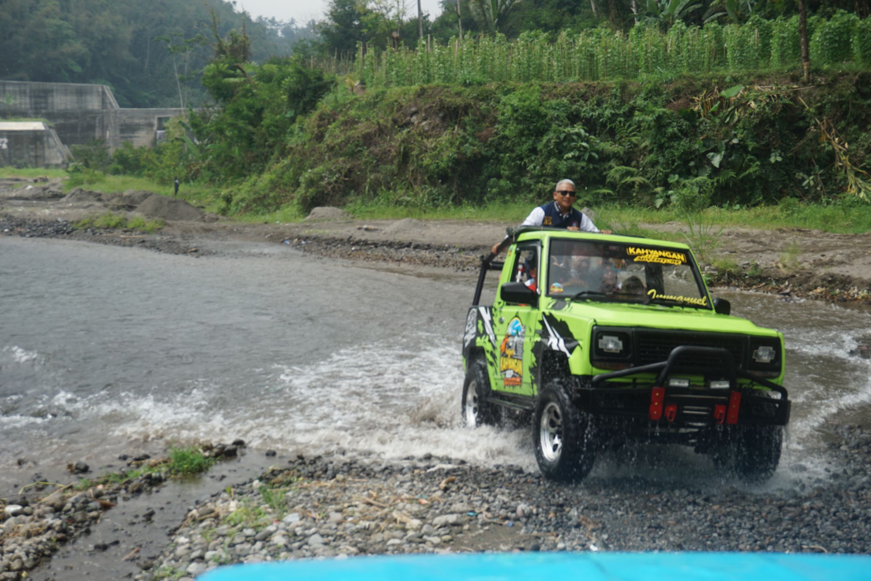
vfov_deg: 24.4
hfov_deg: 35.9
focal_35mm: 56
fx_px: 1343
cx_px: 436
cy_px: 290
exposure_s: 1/200
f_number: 6.3
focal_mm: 37
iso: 100
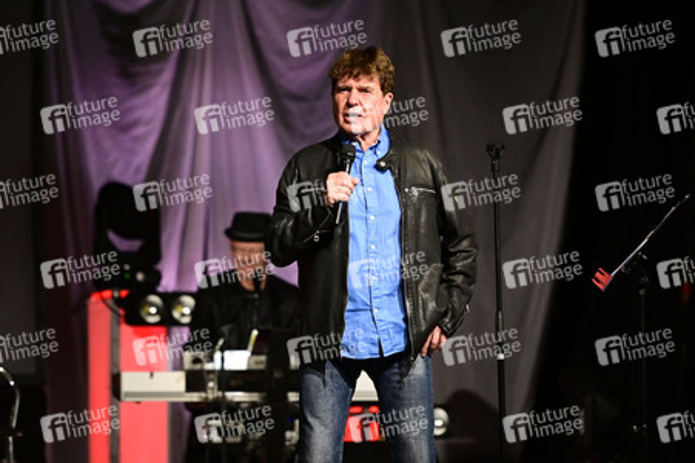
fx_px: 3376
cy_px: 232
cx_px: 348
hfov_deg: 11.8
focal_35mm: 175
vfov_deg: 7.8
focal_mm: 175
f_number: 2.8
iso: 4000
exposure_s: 1/400
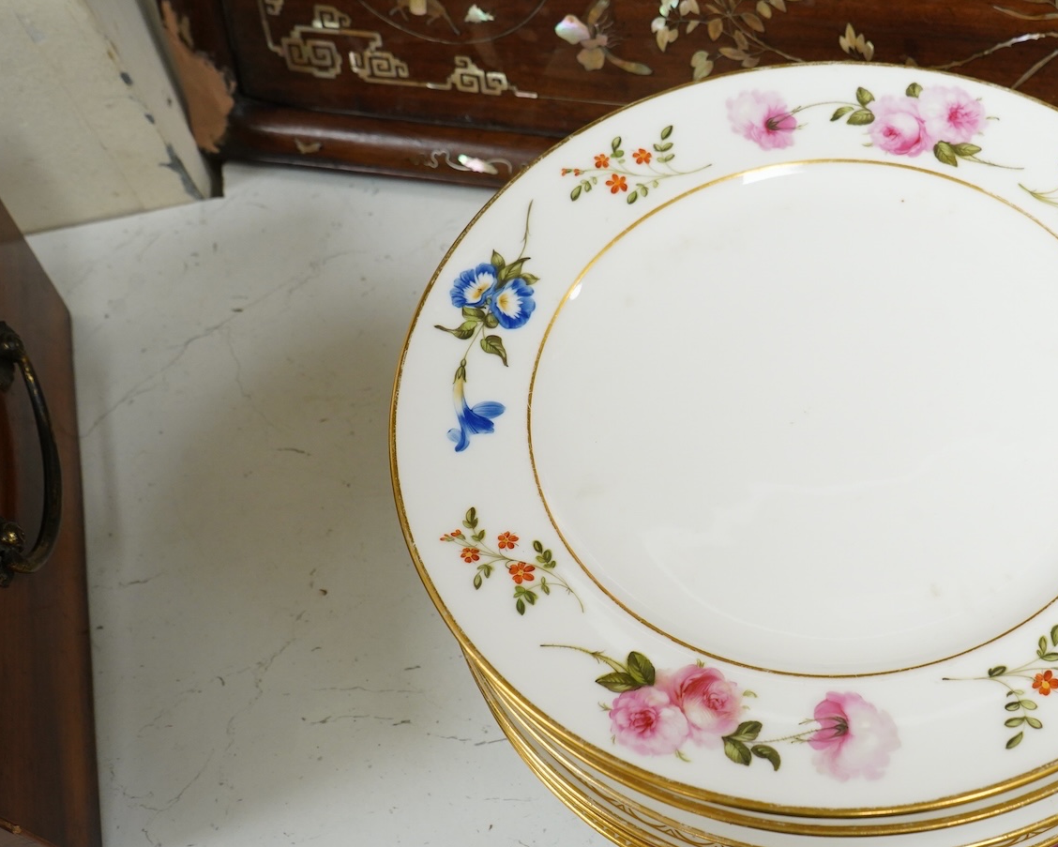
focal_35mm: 40
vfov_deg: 37.3
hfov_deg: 44.4
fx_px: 1253
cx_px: 780
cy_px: 439
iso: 2500
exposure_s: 1/80
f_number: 8
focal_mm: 28
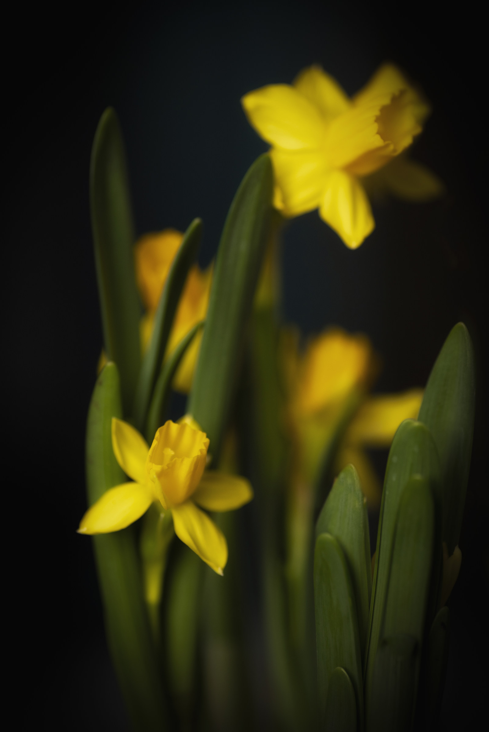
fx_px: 1832
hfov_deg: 15.2
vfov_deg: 22.6
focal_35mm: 90
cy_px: 366
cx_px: 244
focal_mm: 90
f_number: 5
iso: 400
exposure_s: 1/400
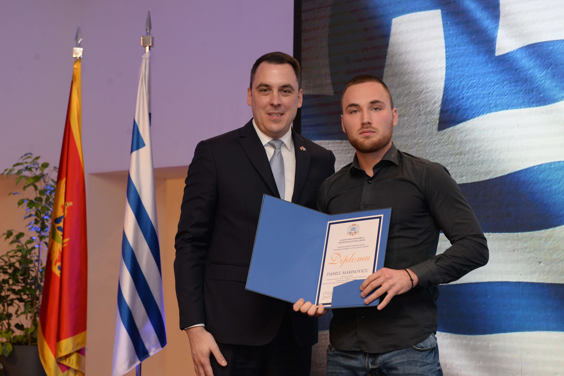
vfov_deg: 19.5
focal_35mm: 70
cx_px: 282
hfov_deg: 28.8
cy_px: 188
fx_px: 1097
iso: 800
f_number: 5.6
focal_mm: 70
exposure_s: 1/125
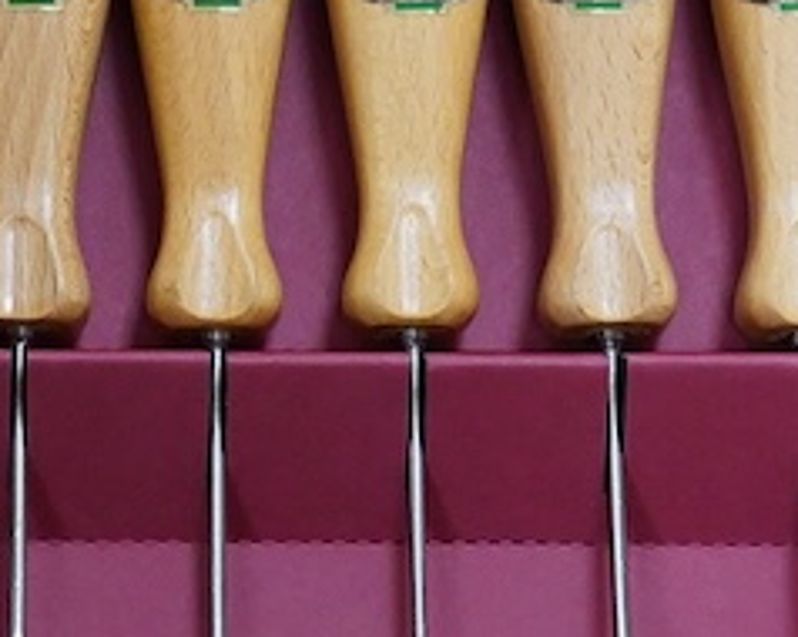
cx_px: 112
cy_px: -221
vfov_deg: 7.6
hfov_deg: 9.6
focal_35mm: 200
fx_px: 4720
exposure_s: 1/160
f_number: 8
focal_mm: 30
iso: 2500
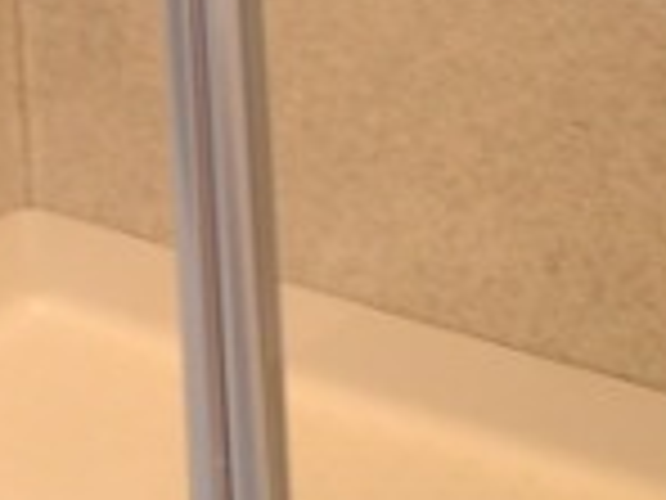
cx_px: -922
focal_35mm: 100
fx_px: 1924
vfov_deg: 11.8
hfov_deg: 13.9
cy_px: -723
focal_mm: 10
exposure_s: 1/60
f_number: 3.5
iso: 1000
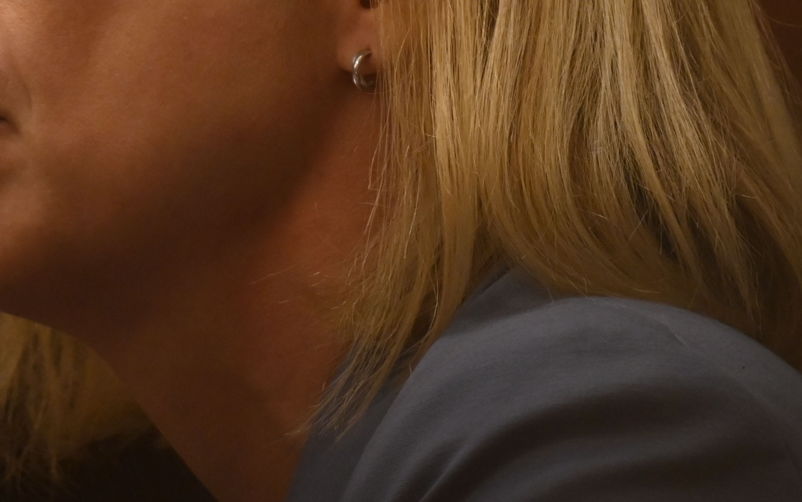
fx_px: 15300
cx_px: -34
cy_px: 35
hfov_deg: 3.0
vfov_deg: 1.9
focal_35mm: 700
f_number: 4
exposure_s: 1/160
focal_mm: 200
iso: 2500
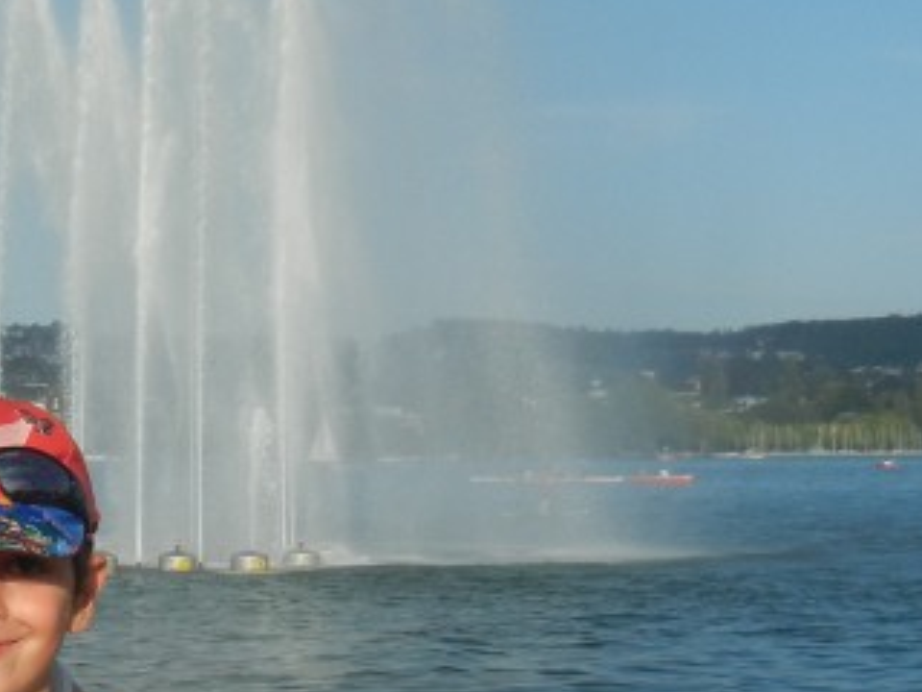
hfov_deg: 19.4
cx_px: -153
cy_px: 309
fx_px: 2557
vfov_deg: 15.4
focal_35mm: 96
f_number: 7
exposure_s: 1/434
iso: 160
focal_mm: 5.4
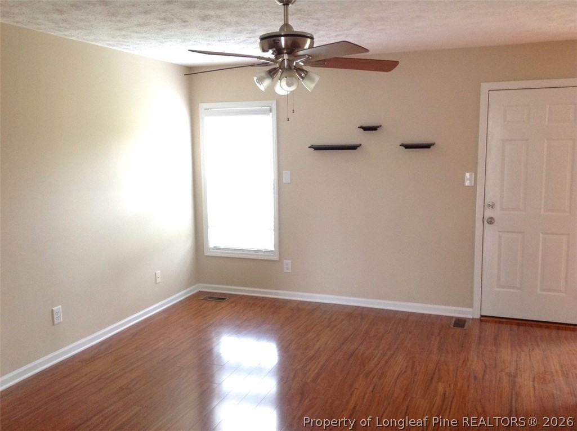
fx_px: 583
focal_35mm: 35
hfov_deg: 52.7
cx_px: 288
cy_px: 216
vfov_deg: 40.6
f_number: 2.4
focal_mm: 4.28
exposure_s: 1/15
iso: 200
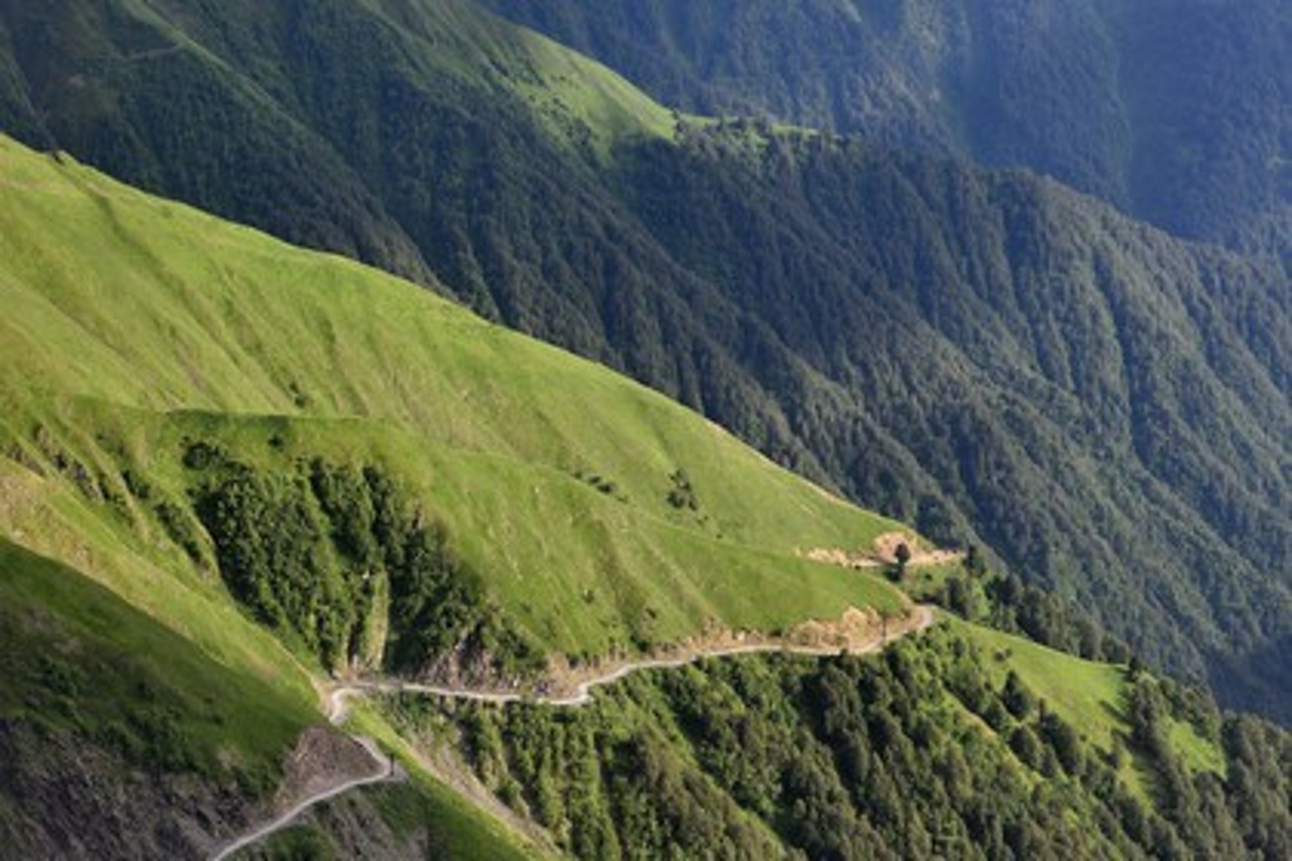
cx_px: 646
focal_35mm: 95
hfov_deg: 21.5
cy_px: 430
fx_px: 3409
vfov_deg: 14.4
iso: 400
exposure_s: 1/1000
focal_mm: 95
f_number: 7.1
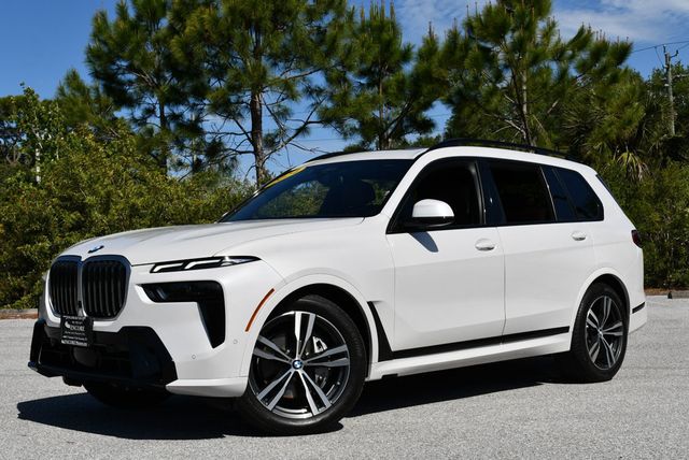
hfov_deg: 38.2
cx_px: 344
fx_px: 996
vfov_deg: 26.0
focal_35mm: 52
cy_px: 230
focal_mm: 26
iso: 100
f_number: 10
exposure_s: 1/400
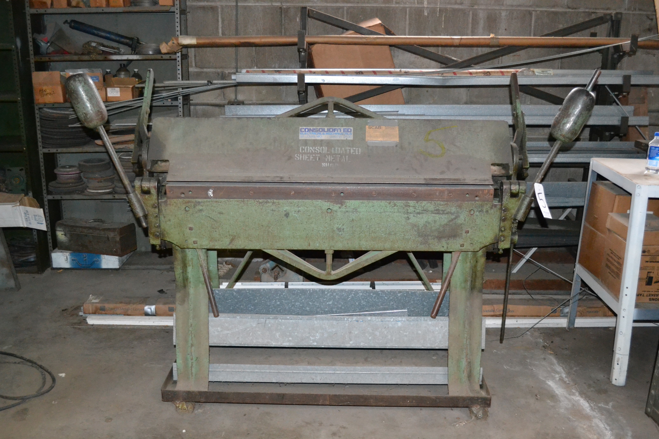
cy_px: 220
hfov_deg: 57.2
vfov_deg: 40.0
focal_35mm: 33
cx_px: 330
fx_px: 604
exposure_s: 1/60
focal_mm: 22
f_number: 4
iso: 3200
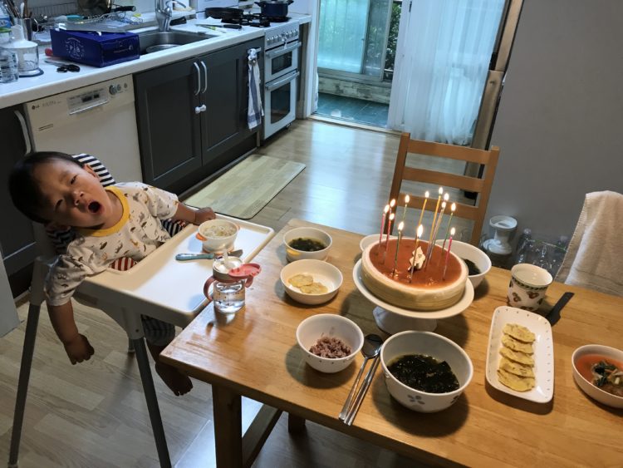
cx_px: 312
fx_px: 504
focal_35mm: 28
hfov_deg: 63.4
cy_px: 234
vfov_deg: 49.8
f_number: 1.8
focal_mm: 3.99
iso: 25
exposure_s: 1/30
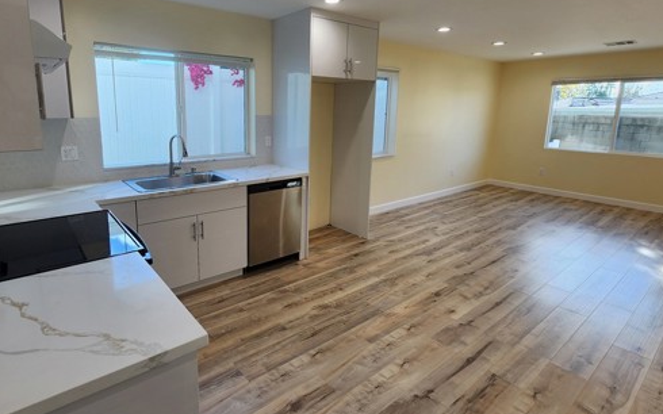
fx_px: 325
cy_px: 175
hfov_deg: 90.4
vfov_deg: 64.6
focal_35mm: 18
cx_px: 280
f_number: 2.2
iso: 64
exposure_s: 1/120
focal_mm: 2.2
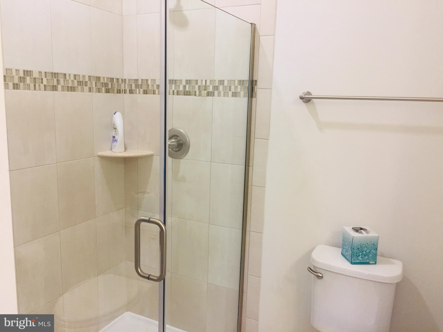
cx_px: 222
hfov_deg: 61.7
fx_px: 371
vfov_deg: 48.2
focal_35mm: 29
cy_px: 166
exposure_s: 1/30
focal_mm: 4.15
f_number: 2.2
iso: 50
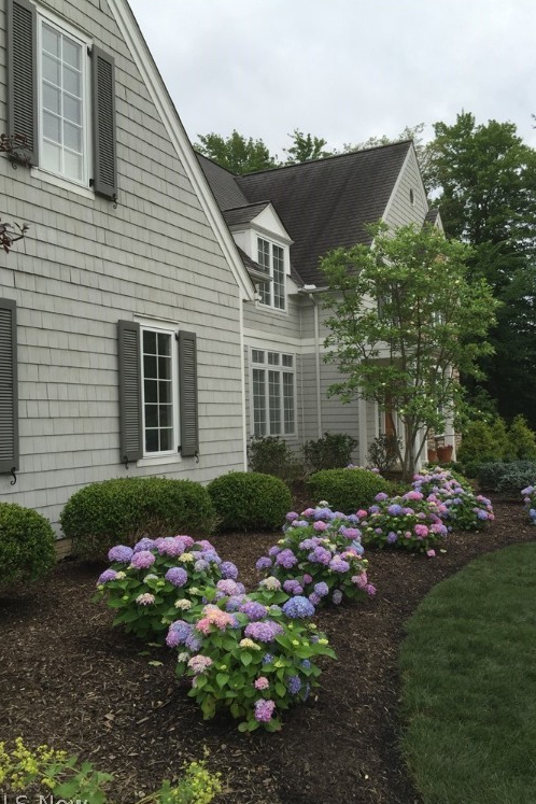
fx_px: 692
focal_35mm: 31
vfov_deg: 60.3
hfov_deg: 42.3
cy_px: 409
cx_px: 286
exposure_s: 1/791
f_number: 2.2
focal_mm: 4.15
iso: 32
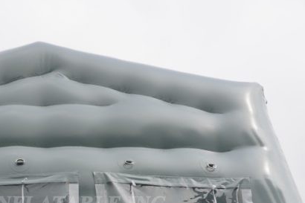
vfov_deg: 21.5
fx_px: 508
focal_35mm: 60
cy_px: 218
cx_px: 35
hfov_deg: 31.9
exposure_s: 1/250
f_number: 8
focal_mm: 16
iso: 100
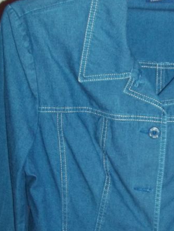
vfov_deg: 26.9
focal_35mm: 72
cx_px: 149
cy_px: 149
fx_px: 483
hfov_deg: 20.1
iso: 80
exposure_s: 1/30
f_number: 2.9
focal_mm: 5.7
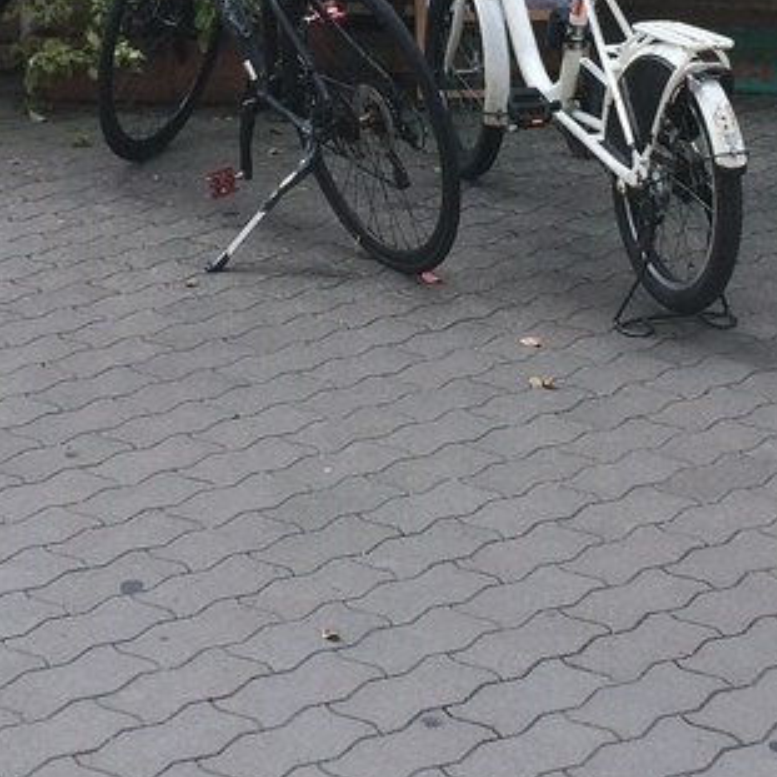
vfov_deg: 17.2
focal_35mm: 99
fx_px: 2514
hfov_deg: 17.6
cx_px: 400
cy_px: 30
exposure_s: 1/326
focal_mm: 4.15
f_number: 2.2
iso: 32
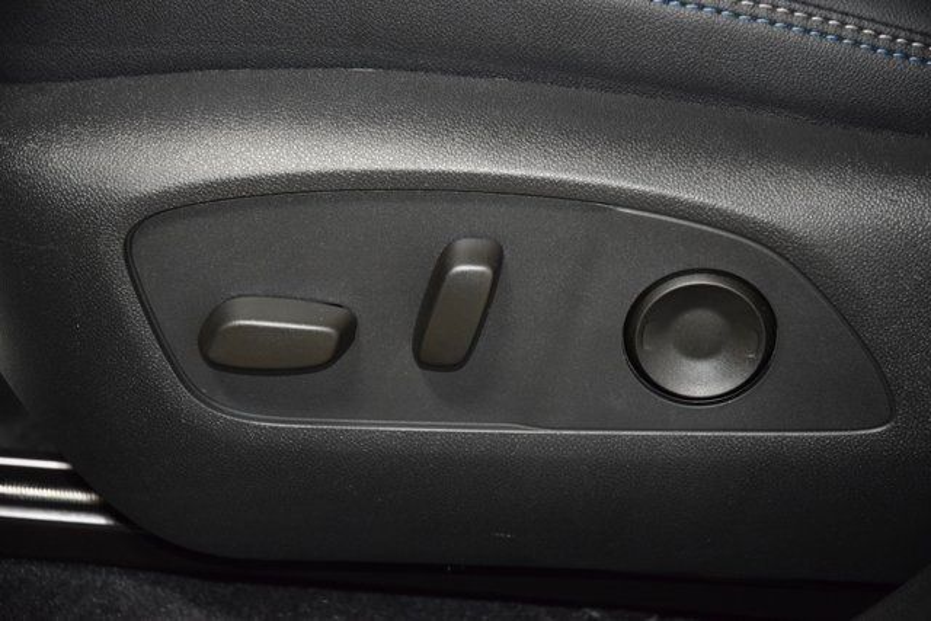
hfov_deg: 19.5
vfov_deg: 13.0
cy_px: 310
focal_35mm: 105
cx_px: 466
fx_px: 2716
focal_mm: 70
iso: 2800
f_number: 4.5
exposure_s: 1/50
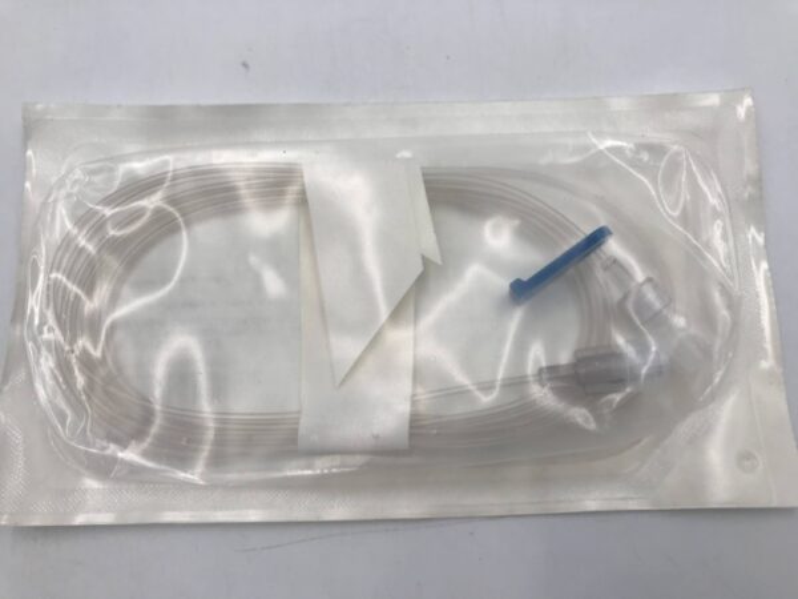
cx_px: 399
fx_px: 645
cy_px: 300
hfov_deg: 63.4
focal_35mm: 28
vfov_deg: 49.7
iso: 20
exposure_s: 1/212
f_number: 1.8
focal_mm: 3.99
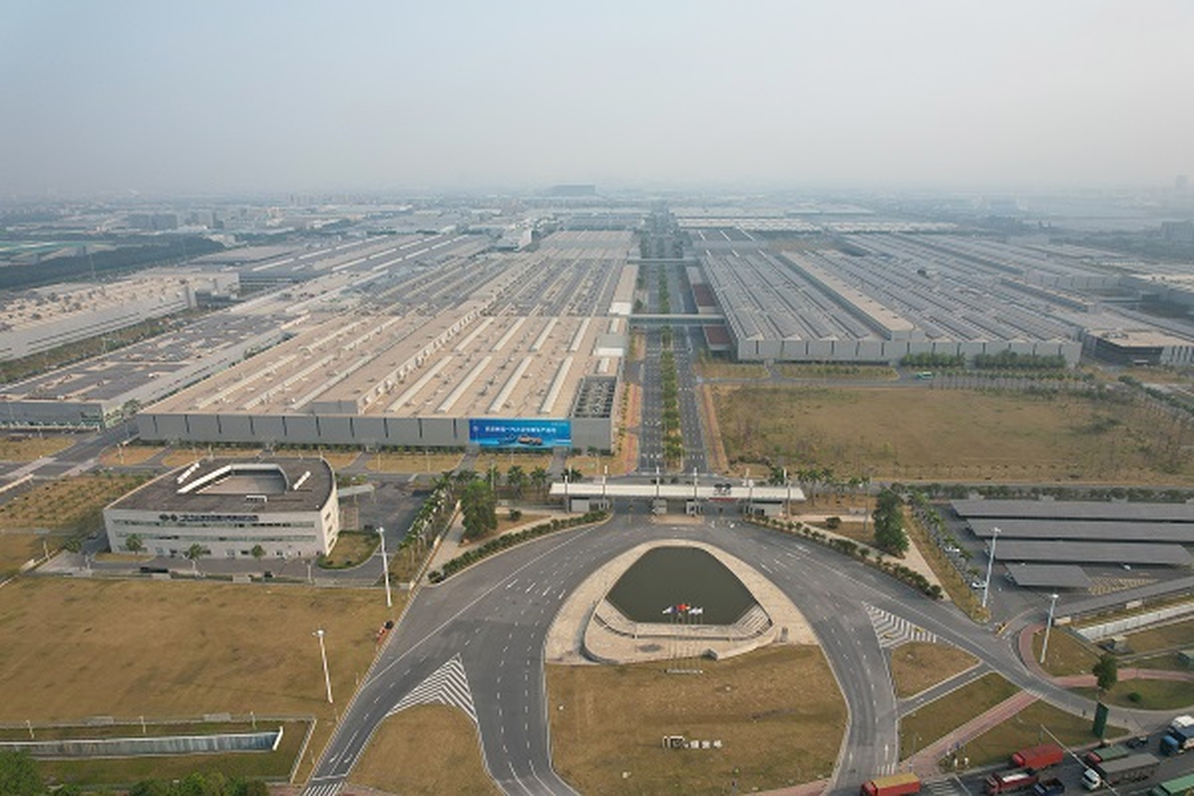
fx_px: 730
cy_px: 398
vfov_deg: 57.2
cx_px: 597
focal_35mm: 22
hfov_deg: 78.6
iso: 100
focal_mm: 8.38
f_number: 2.8
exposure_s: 1/350
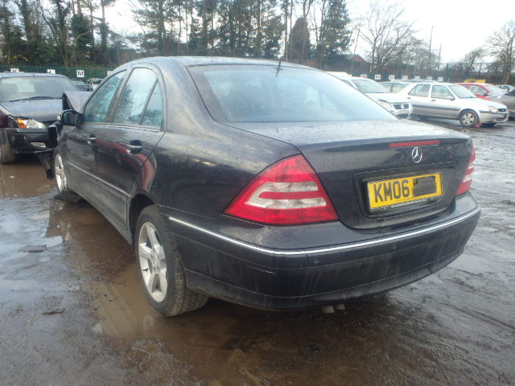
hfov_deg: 63.4
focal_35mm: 28
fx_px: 417
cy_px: 193
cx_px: 258
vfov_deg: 49.7
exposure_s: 1/60
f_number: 3.9
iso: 160
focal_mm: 5
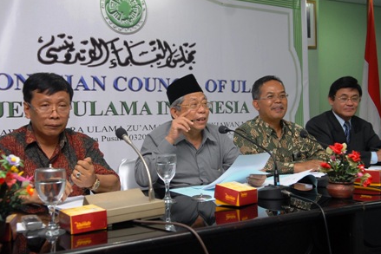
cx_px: 190
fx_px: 487
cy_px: 127
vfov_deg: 29.3
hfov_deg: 42.7
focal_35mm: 46
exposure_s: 1/50
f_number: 3.5
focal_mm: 30
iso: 400
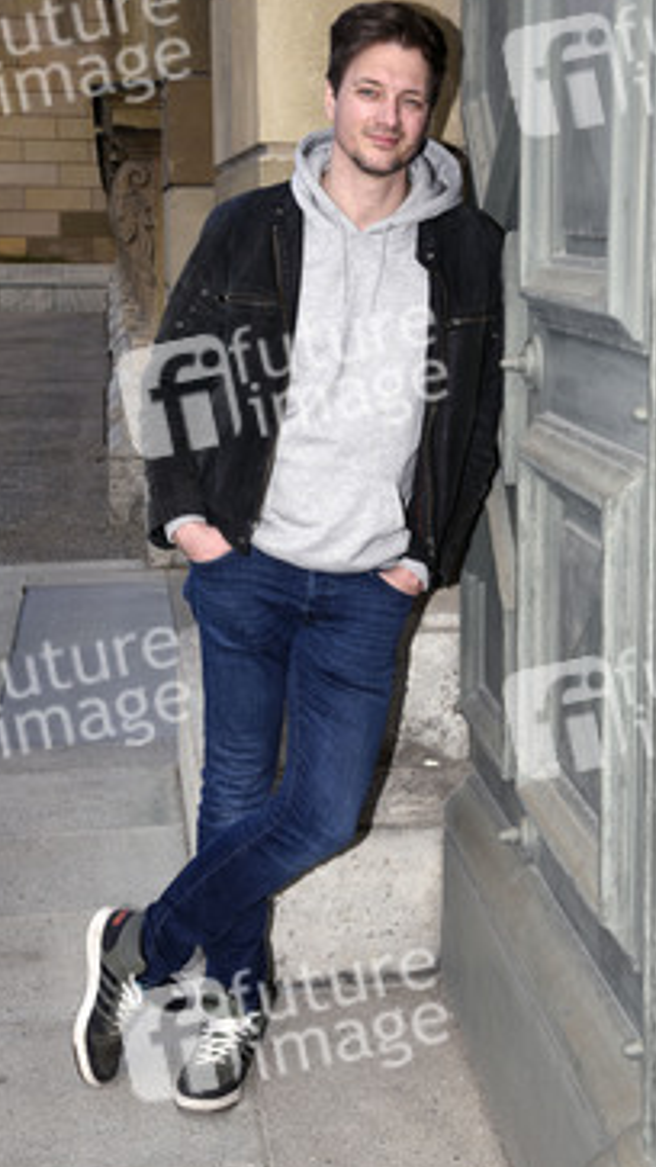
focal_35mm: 53
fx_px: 1640
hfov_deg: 22.6
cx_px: 376
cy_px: 543
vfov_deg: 39.2
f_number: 11
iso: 400
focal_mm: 46
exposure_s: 1/160
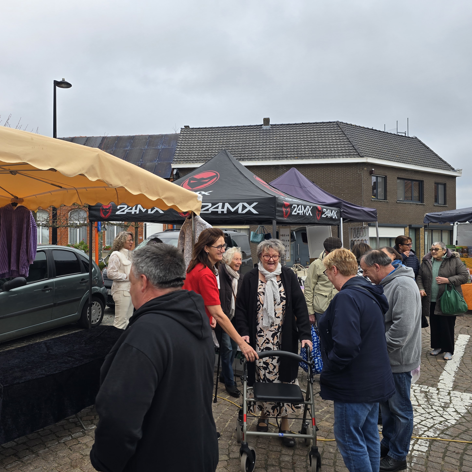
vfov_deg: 57.3
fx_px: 432
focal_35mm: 28
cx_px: 216
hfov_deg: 57.2
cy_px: 230
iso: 25
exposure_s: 1/180
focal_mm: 6.3
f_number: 1.7
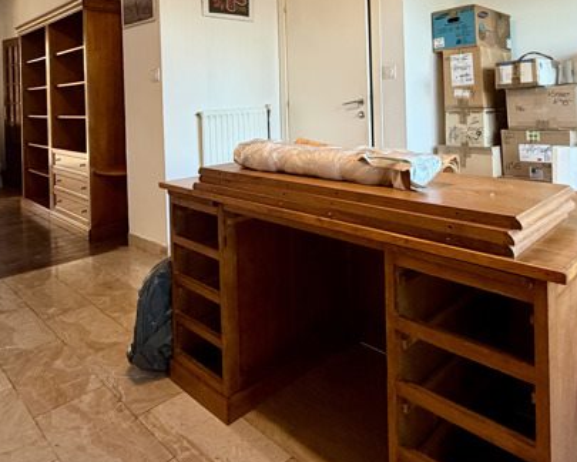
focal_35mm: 27
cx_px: 274
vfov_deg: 50.3
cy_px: 98
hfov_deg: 64.0
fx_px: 461
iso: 320
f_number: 2.2
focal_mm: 2.22
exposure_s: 1/50
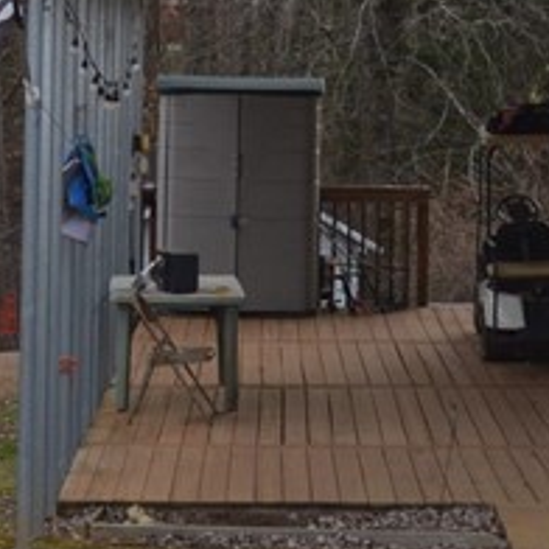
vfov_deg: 11.2
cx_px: 504
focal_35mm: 155
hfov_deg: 11.2
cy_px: 137
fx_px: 2781
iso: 160
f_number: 4
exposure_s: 1/125
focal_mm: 22
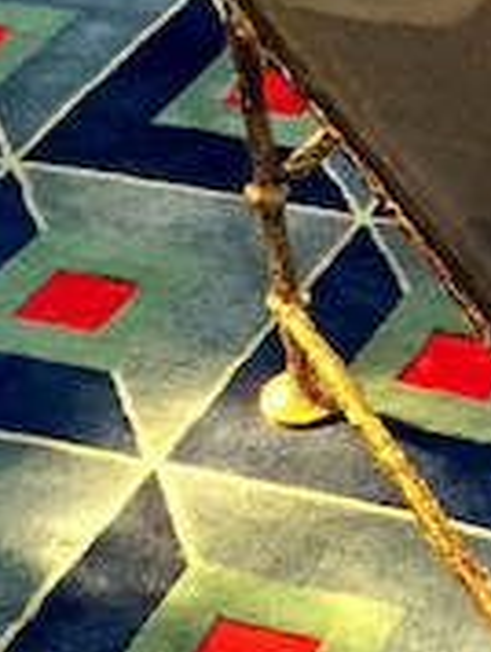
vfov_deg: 15.1
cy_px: 187
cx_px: 916
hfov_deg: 10.6
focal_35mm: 130
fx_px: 2453
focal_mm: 4.15
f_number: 2.2
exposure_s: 1/30
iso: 250
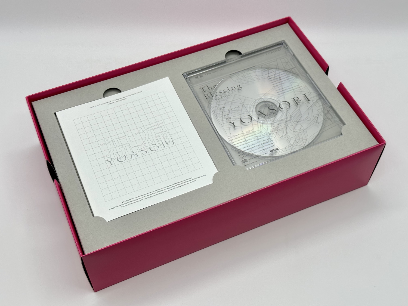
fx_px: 566
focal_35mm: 48
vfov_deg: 30.3
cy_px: 153
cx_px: 204
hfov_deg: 39.7
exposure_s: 1/516
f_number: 1.78
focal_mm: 6.86
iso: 64
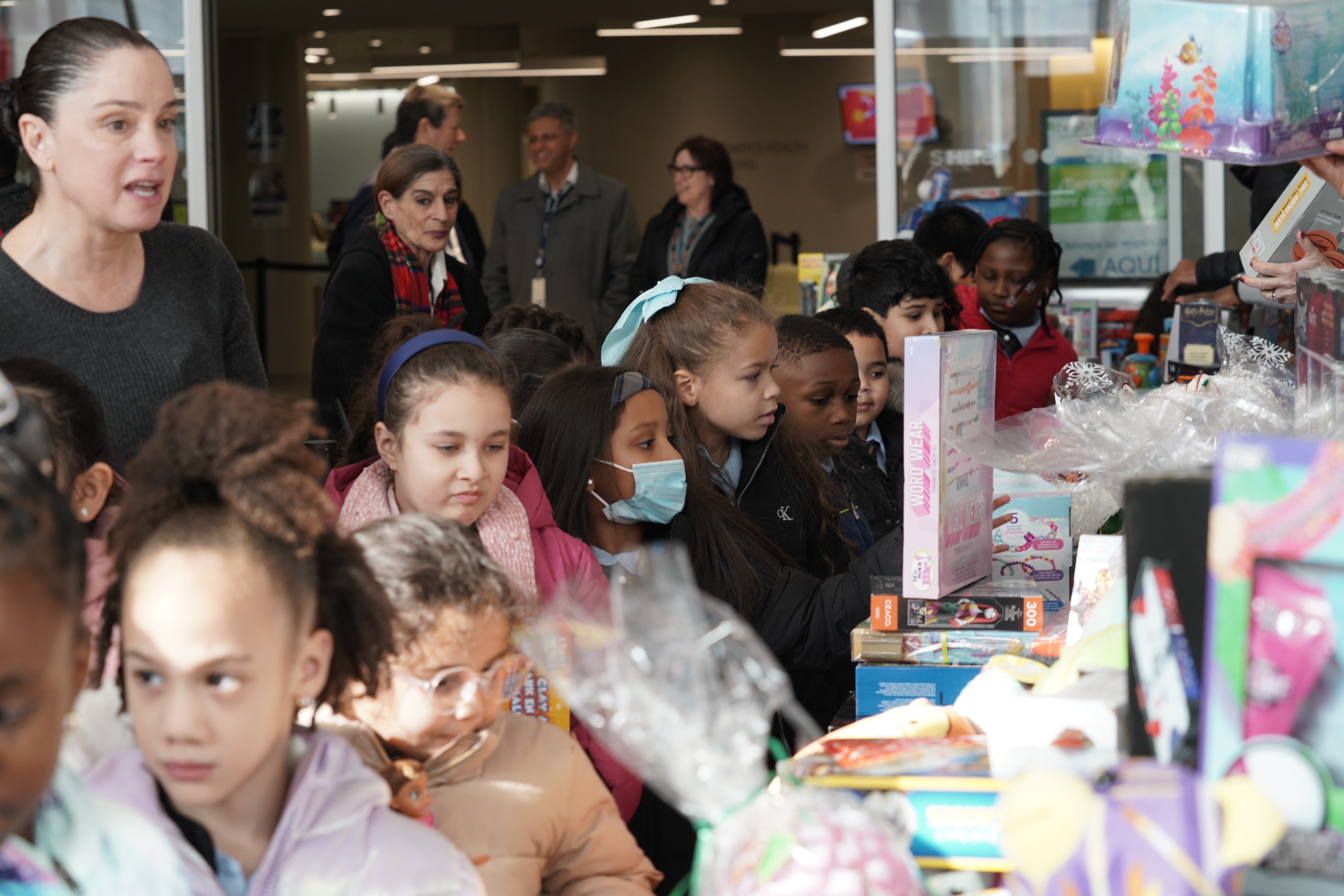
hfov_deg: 25.7
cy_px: 448
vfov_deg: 17.3
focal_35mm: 79
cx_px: 672
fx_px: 2949
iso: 640
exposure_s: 1/80
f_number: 6.3
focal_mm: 79
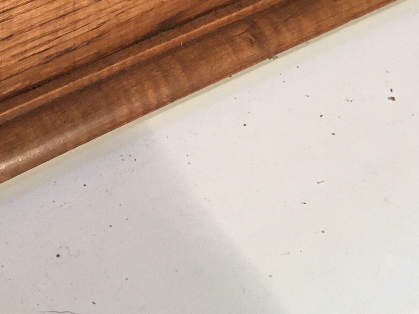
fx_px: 1102
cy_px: -102
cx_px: -7
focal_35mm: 91
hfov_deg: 20.8
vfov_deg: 15.4
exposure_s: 1/33
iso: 160
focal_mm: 4.15
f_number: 2.2
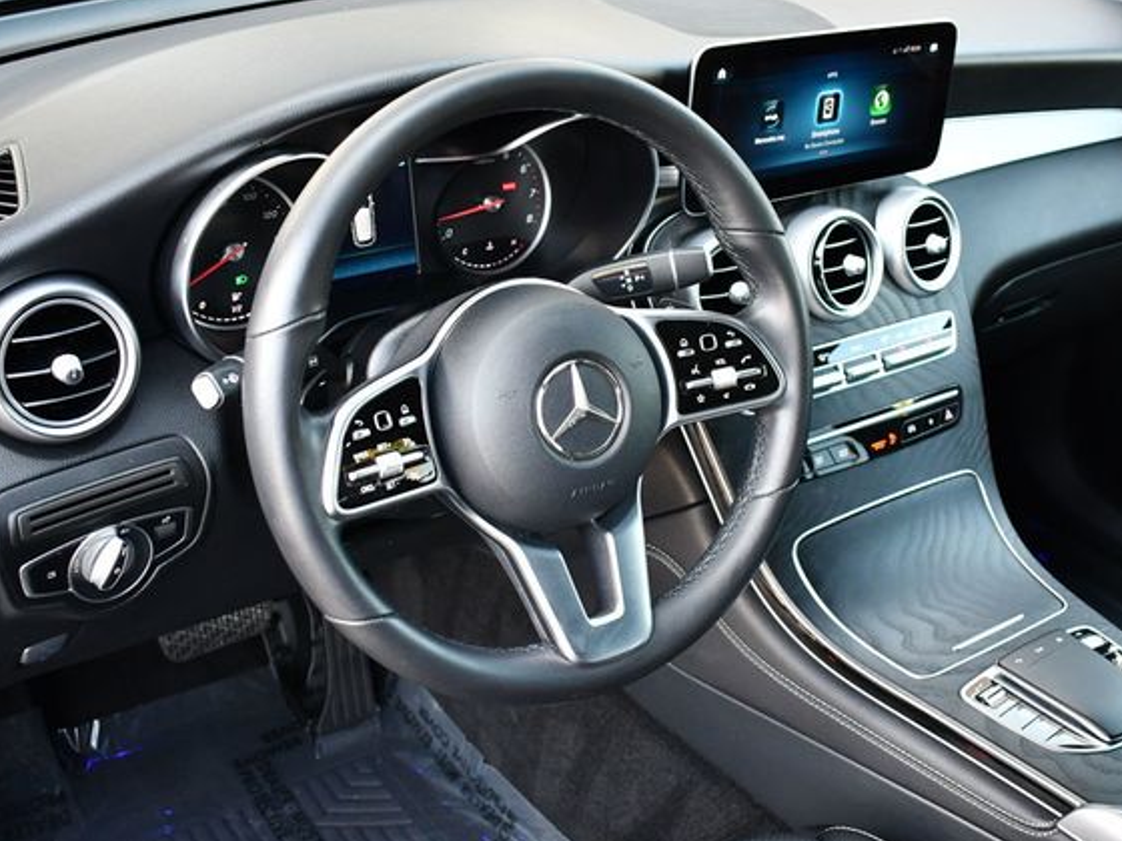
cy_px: 418
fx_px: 1426
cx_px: 591
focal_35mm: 44
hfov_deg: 42.9
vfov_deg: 32.9
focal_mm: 20
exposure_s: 1/125
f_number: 3.8
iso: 1100
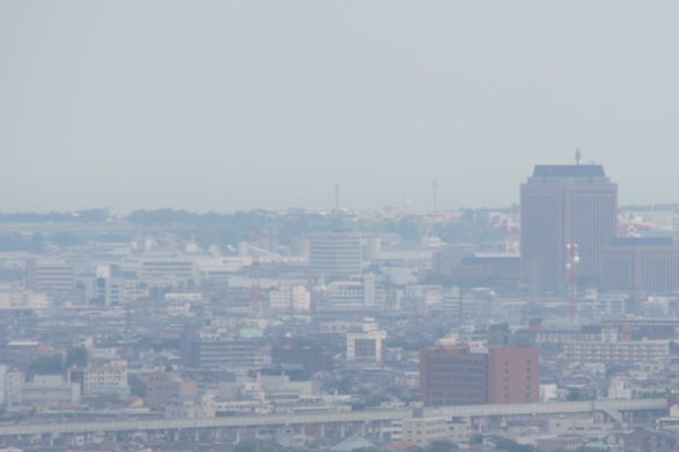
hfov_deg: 3.3
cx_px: 555
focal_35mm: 625
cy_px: 334
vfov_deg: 2.2
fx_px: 11784
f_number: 6.3
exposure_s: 1/640
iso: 100
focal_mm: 240
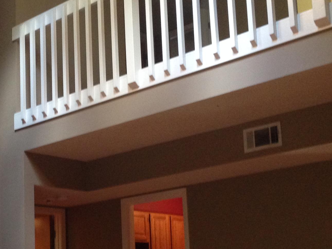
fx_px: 738
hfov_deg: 25.1
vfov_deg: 19.1
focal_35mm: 77
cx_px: 89
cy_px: 165
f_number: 2.4
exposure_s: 1/20
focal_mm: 4.12
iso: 200
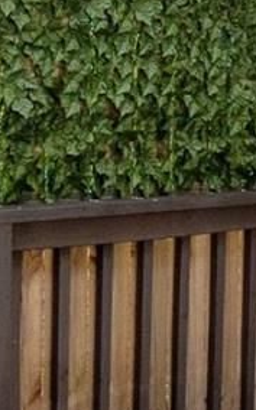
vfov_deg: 22.2
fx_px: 1029
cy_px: 68
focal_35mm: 92
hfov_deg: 12.2
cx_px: 542
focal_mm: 8
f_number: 8
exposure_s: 1/400
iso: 400
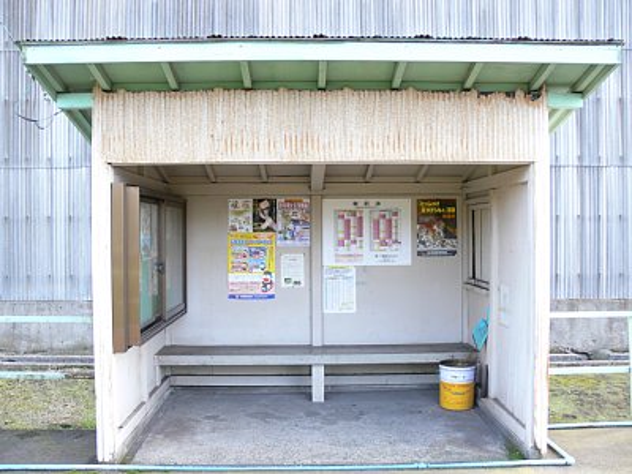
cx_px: 316
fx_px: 639
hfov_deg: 52.6
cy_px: 237
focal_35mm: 35
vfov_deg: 40.7
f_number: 2.8
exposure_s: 1/50
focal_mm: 7.4
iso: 80
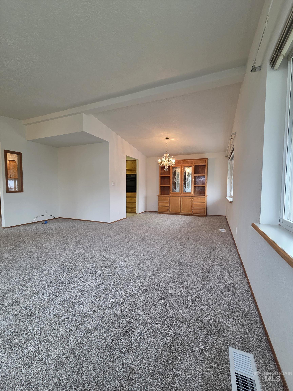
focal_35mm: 13
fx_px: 147
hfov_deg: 89.9
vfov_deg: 106.2
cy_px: 196
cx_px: 146
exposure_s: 1/60
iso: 160
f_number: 2.2
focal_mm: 2.2
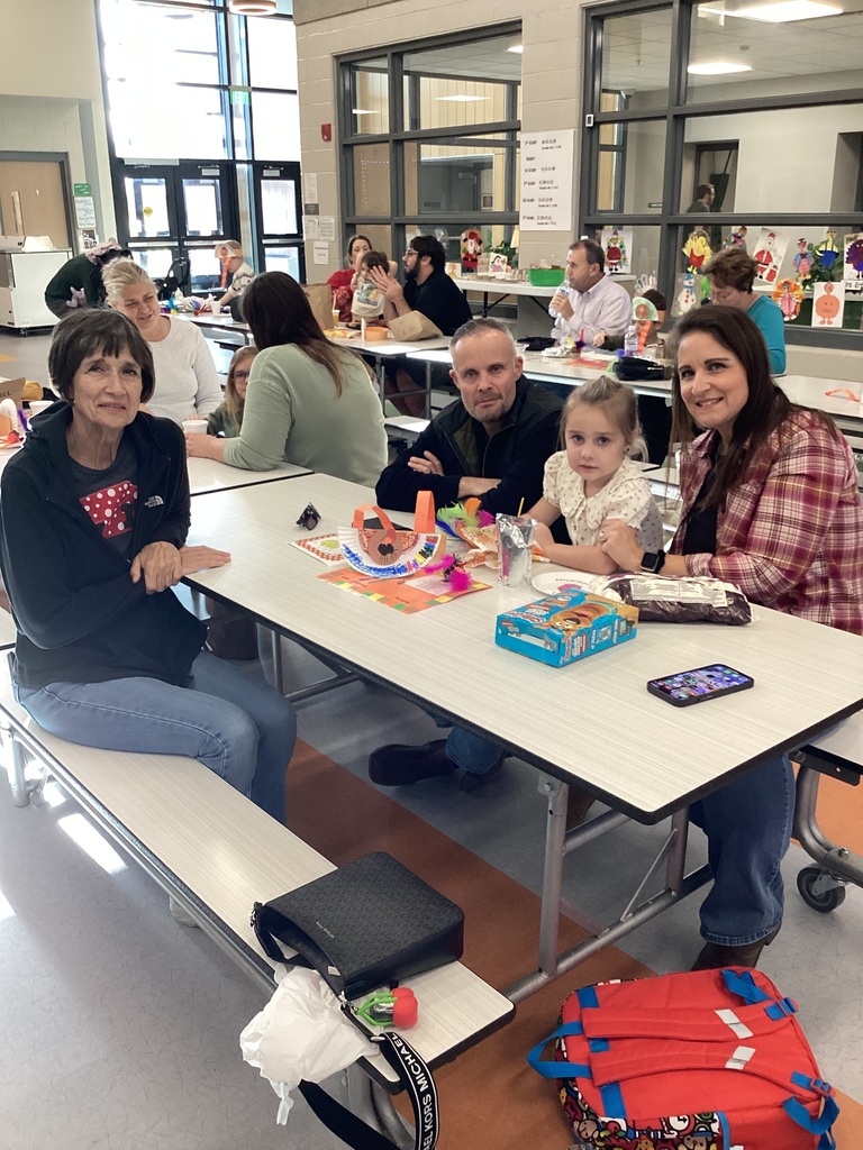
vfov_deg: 58.4
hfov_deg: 45.4
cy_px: 575
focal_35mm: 31
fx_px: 1030
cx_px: 432
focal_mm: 3.3
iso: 125
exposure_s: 1/60
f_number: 2.4
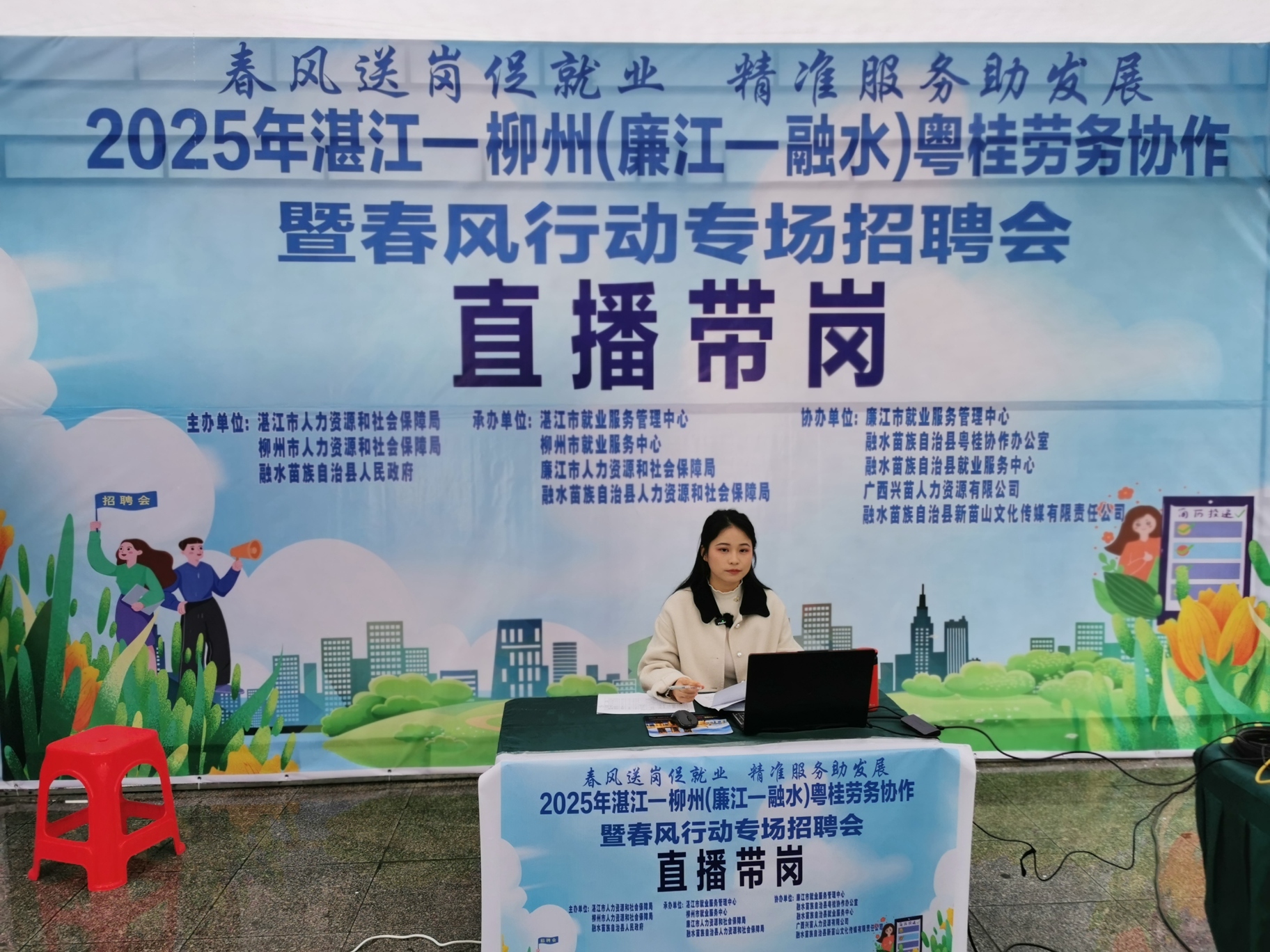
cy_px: 476
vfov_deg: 48.2
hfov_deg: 61.7
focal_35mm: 29
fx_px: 1064
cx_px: 635
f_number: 1.6
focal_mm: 5.56
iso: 50
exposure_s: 1/378
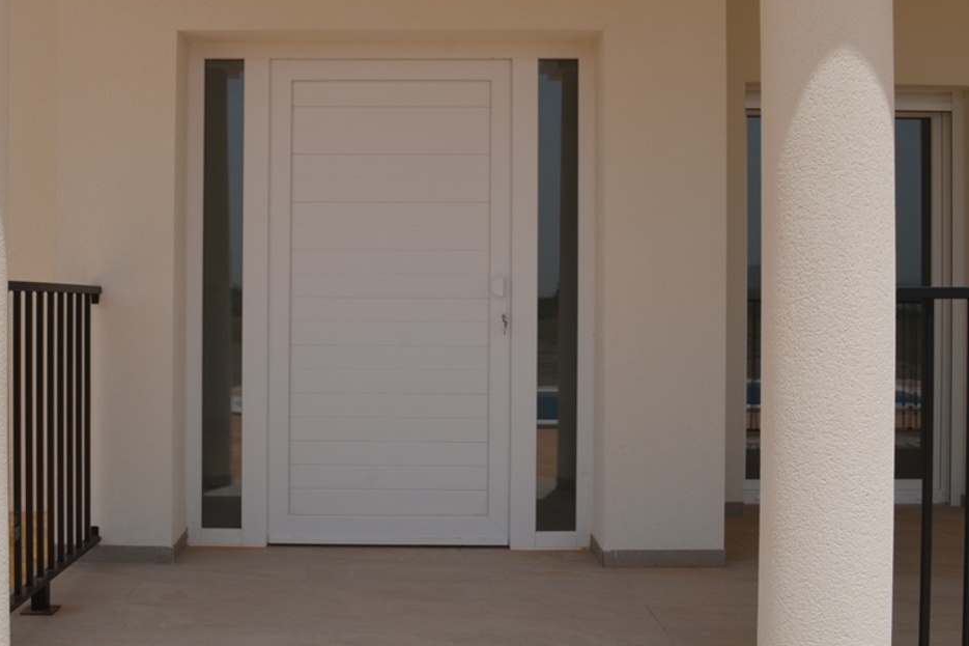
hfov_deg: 47.1
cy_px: 298
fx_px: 1103
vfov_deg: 32.6
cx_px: 378
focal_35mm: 41
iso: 100
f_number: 10
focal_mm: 20
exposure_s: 1/400
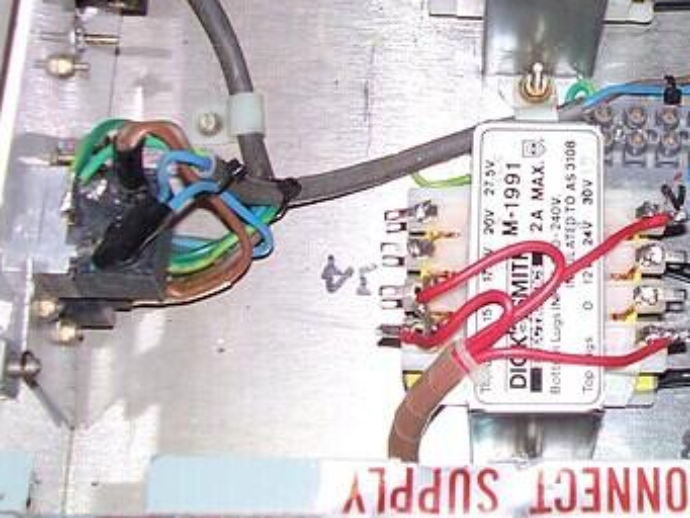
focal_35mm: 82
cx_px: 803
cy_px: 103
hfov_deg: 22.2
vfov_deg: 17.8
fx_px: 1635
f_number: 2.8
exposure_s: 1/60
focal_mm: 6
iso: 80
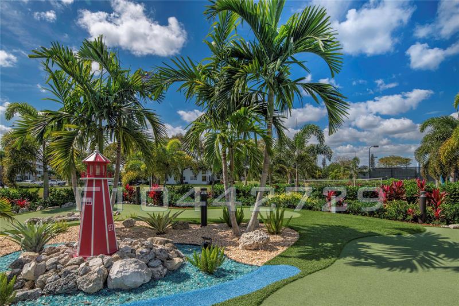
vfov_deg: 64.5
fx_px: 242
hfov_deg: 86.9
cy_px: 153
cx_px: 230
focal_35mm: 19
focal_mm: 19
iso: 64
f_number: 7.1
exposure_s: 1/640
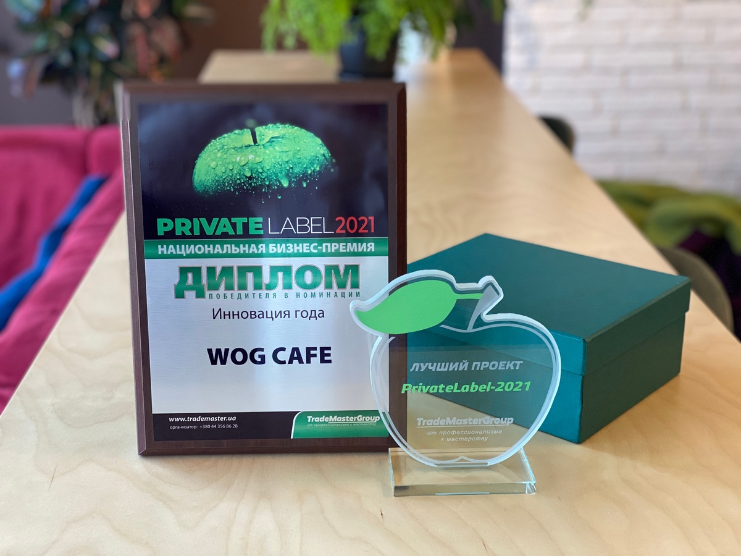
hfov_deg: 36.8
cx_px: 370
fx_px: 1113
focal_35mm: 52
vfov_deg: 28.0
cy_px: 278
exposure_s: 1/100
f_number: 2
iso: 125
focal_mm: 6
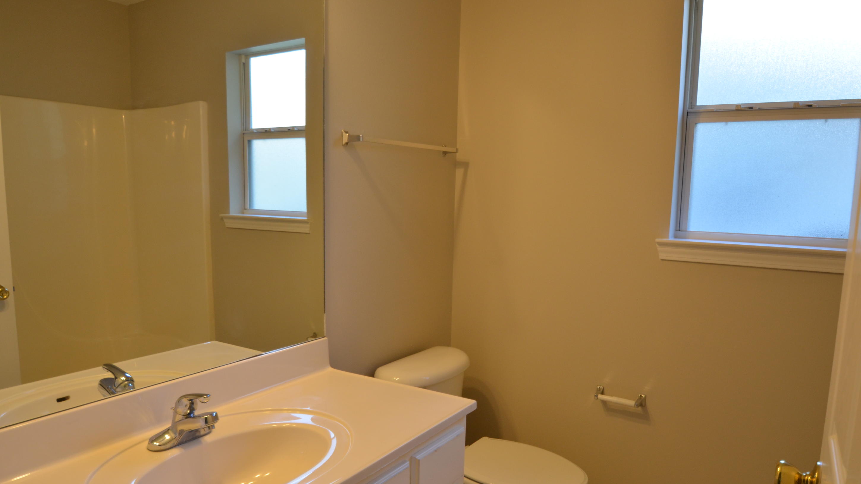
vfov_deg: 44.3
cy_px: 274
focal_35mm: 26
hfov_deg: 71.9
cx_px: 446
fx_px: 594
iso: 400
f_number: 4.5
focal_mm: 16
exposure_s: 1/80
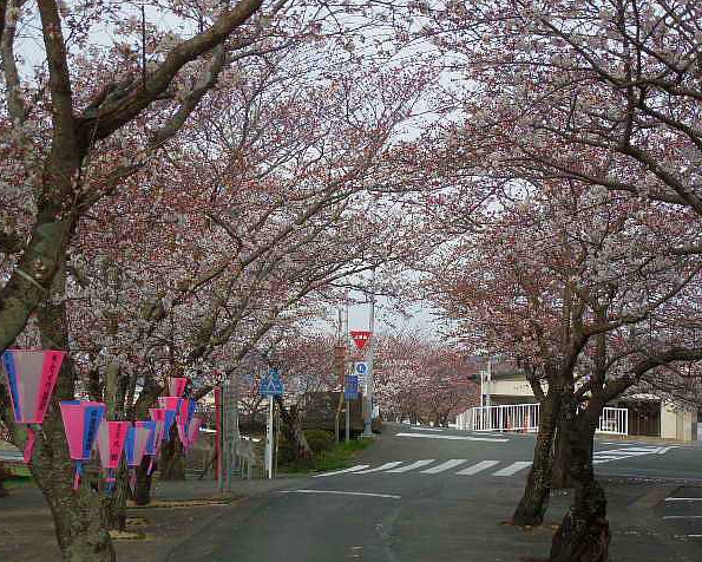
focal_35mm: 64
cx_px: 363
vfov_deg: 23.8
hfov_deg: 29.6
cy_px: 280
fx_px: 1330
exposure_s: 1/320
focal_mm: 11
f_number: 4.3
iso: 125
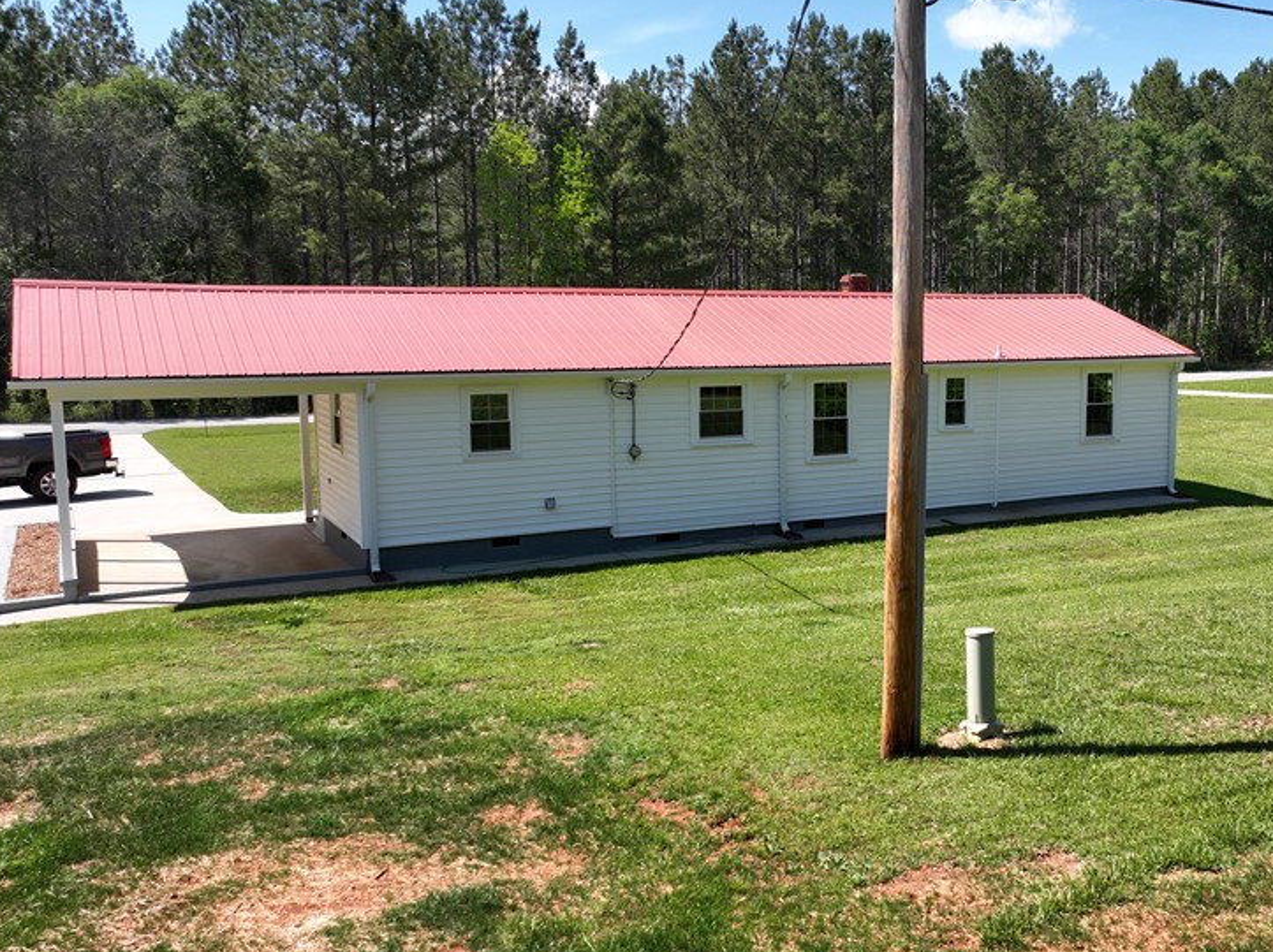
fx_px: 1249
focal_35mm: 34
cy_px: 457
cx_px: 887
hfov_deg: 52.5
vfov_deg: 41.7
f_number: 2.8
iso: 100
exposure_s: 1/200
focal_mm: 12.29
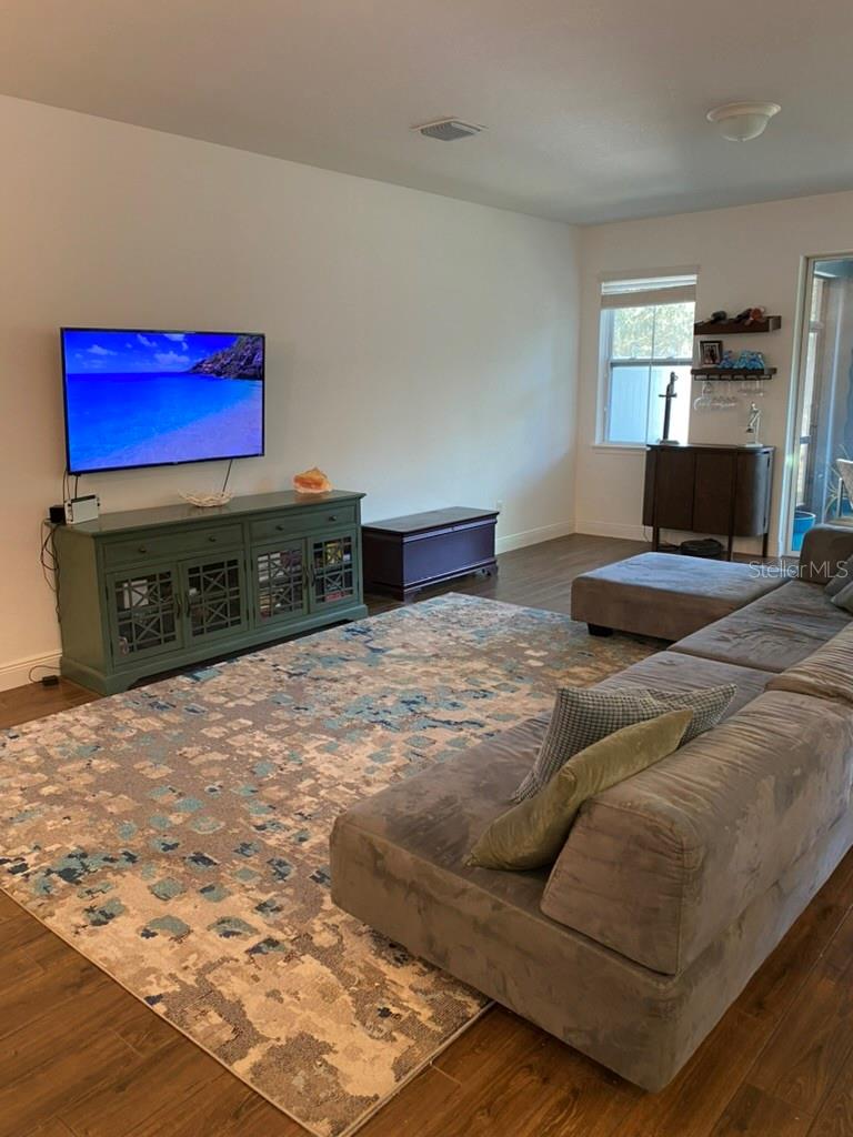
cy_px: 568
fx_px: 854
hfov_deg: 53.1
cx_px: 426
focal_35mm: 26
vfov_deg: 67.3
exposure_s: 1/60
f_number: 1.8
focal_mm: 4.25
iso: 320
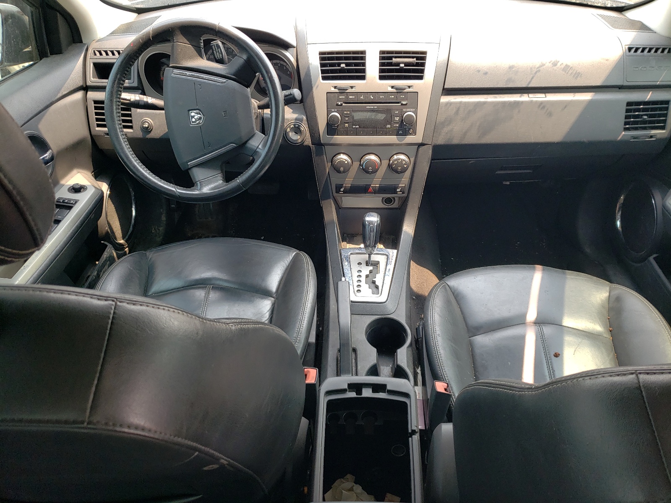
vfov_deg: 53.1
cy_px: 252
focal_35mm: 26
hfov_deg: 67.3
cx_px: 336
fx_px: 504
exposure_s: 1/227
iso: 50
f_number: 1.5
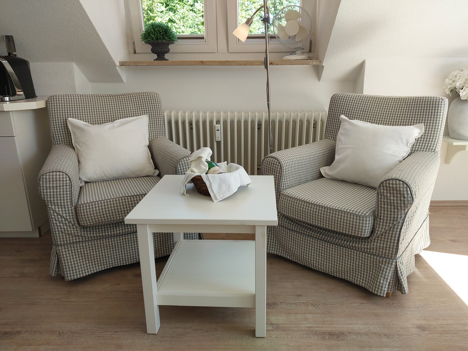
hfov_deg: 60.0
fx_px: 406
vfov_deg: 46.8
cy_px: 176
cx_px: 234
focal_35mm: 30
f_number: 1.8
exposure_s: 1/120
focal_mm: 4.6
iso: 40
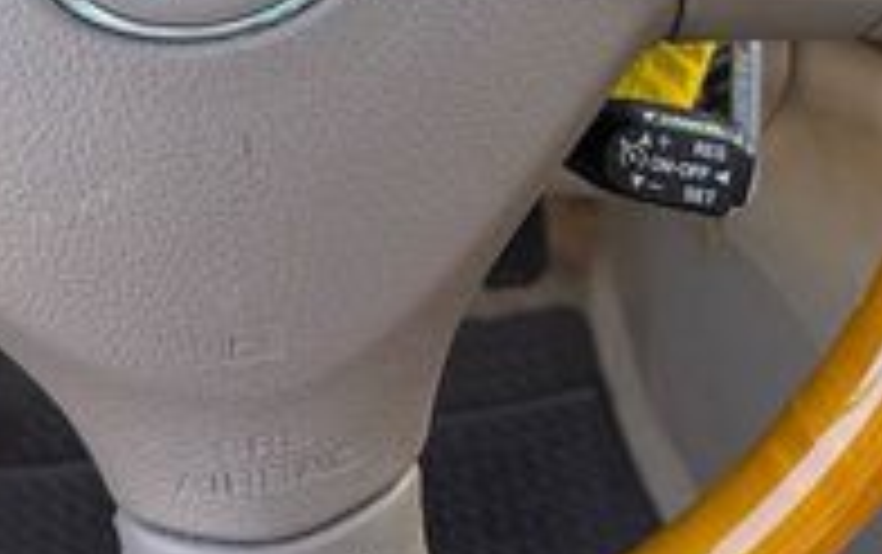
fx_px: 1997
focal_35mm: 83
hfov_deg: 24.9
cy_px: -68
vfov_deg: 15.3
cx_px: 526
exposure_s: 1/121
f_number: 1.78
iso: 80
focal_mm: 6.76
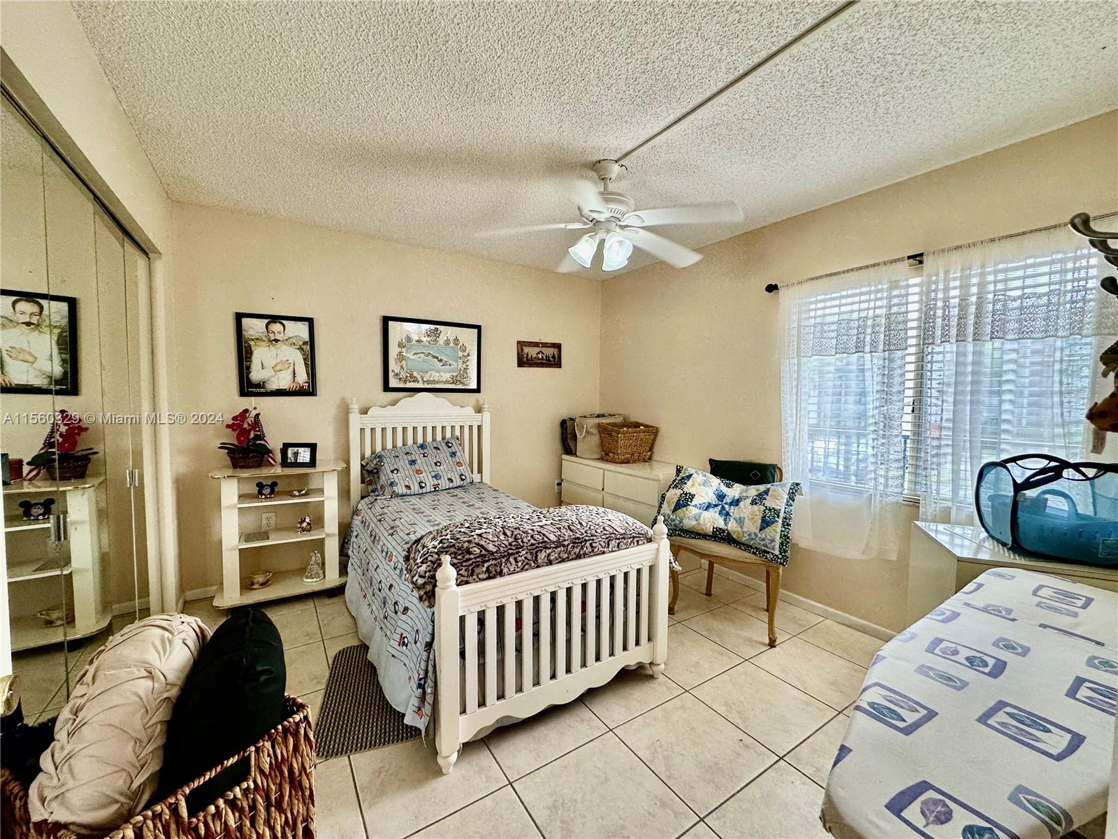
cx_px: 559
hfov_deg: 102.1
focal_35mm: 14
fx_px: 452
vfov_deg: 85.7
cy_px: 420
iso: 80
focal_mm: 2.22
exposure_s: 1/120
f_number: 2.2
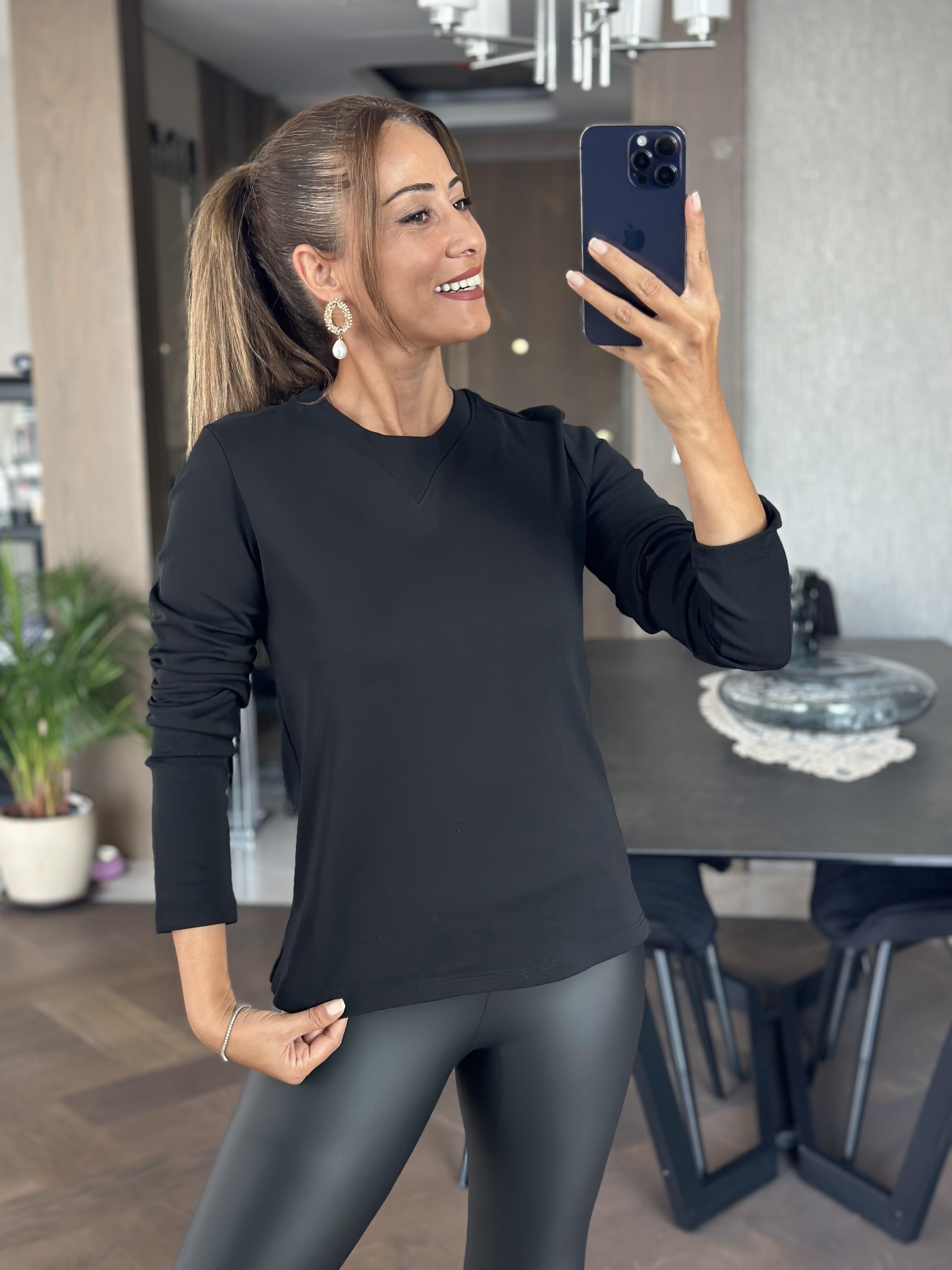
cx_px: 476
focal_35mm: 48
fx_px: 1760
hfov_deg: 30.3
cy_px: 635
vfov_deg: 39.7
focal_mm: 6.86
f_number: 1.78
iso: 250
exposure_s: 1/60
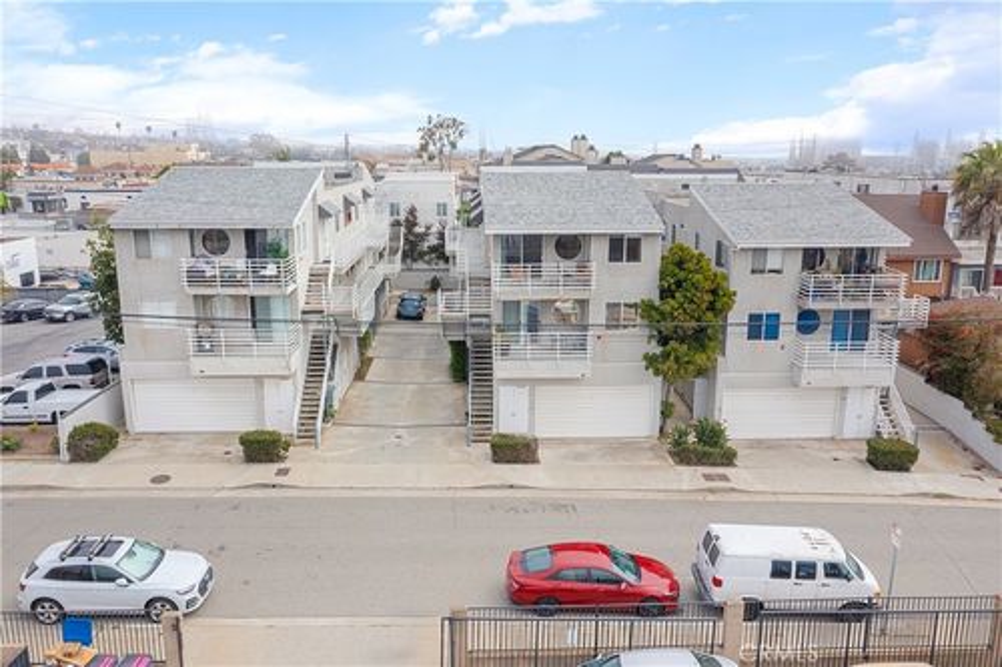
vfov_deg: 46.4
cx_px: 501
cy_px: 334
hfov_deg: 65.5
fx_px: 779
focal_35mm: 28
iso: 200
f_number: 8
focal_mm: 10.26
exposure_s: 1/25
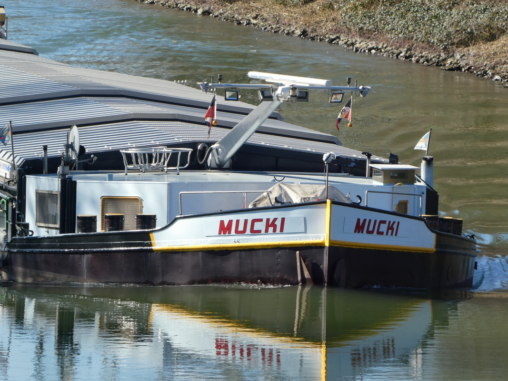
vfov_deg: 4.0
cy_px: 190
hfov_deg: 5.3
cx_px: 254
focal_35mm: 373
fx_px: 5473
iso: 80
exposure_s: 1/160
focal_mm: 66.8
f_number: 6
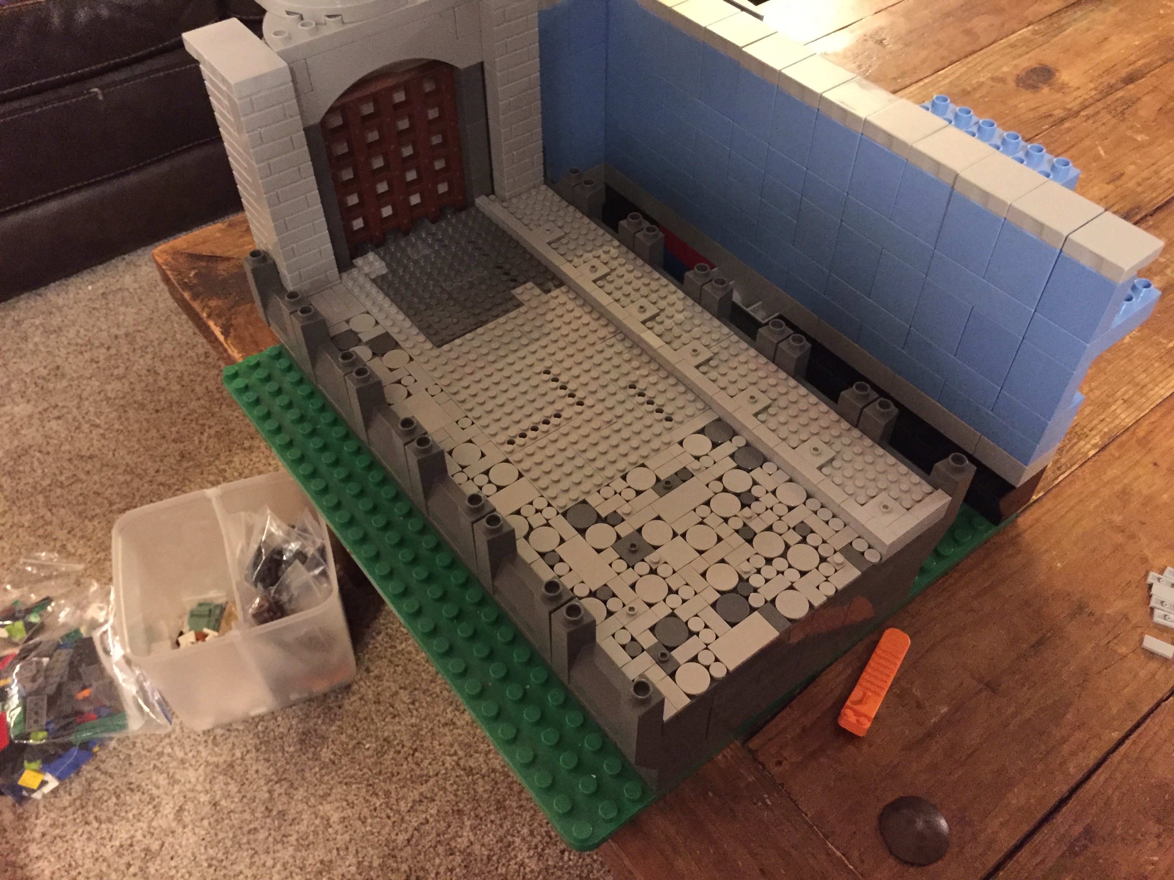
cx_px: 587
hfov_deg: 61.7
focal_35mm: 29
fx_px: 984
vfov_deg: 48.2
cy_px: 440
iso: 400
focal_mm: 4.15
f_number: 2.2
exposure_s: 1/15
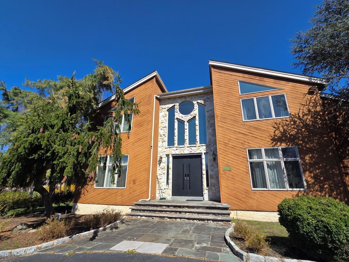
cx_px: 177
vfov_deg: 85.6
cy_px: 139
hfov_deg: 102.1
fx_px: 141
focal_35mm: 14
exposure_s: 1/1746
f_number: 2.2
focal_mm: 2.2
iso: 50
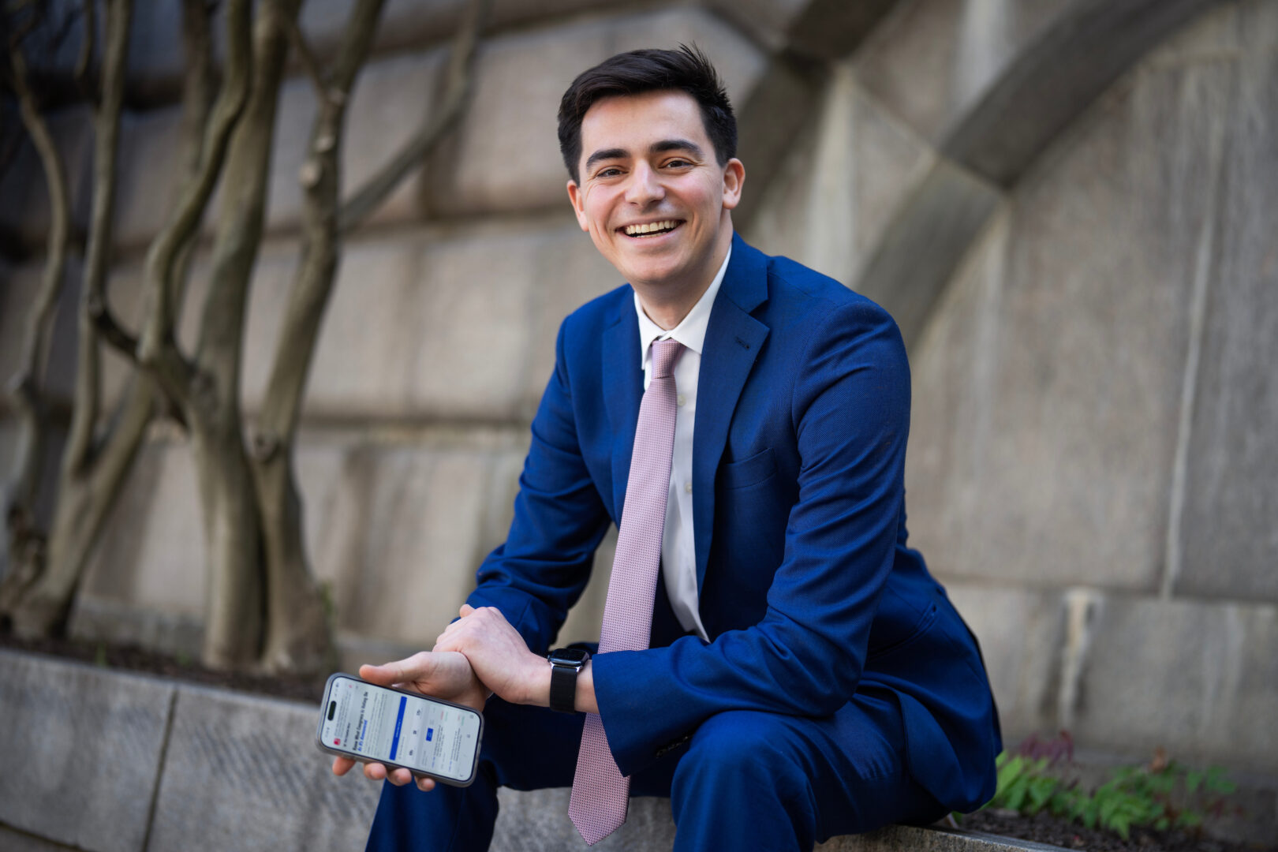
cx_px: 639
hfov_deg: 39.6
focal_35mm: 50
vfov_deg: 27.0
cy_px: 426
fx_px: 1775
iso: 125
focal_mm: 50
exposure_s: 1/800
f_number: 1.4
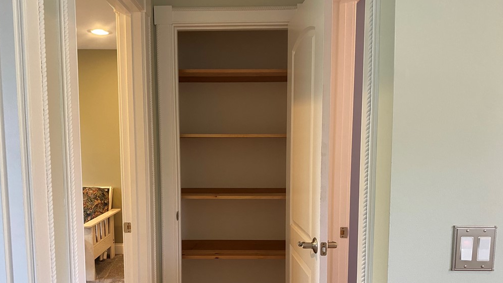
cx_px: 246
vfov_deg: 39.9
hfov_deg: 66.0
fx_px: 387
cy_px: 180
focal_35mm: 29
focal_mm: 4.25
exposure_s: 1/60
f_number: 1.8
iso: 200
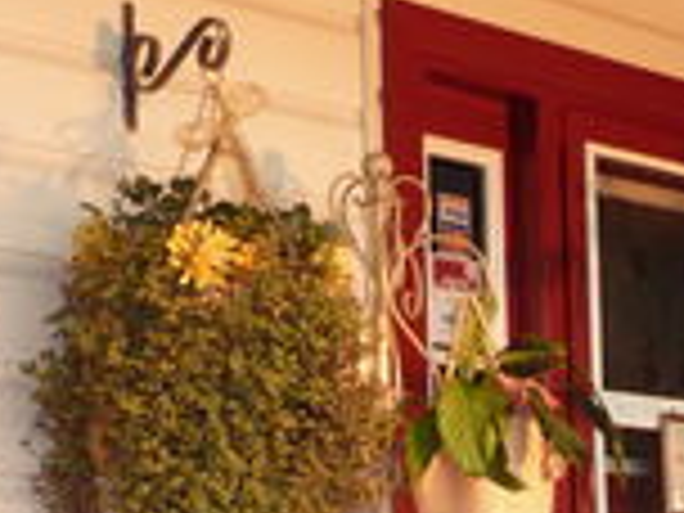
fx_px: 1996
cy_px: 495
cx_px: 684
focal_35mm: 101
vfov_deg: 14.4
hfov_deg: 18.9
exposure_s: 1/30
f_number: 3.5
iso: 125
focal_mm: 5.3
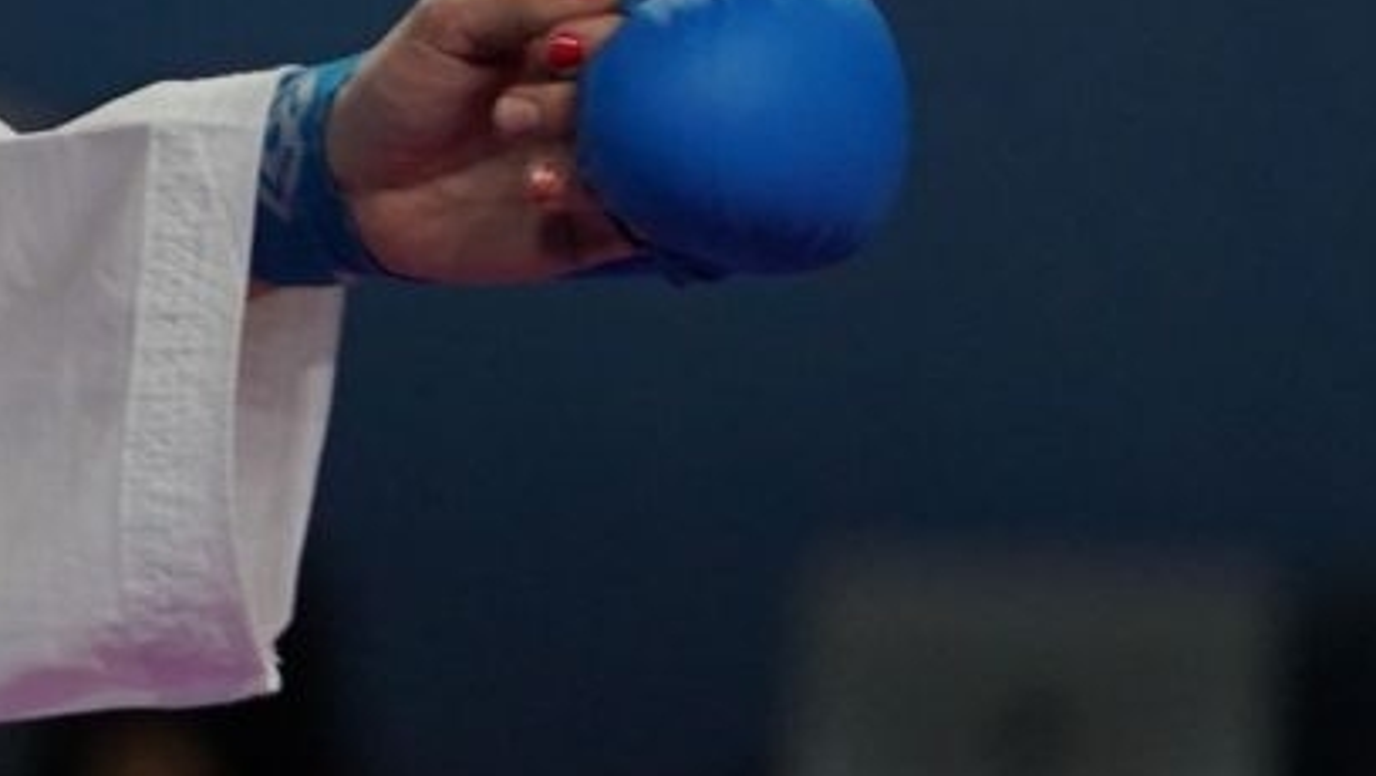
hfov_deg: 1.6
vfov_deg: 0.9
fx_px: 50560
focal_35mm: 1385
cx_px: -1622
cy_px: 432
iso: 800
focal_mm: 200
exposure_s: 1/1000
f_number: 2.8
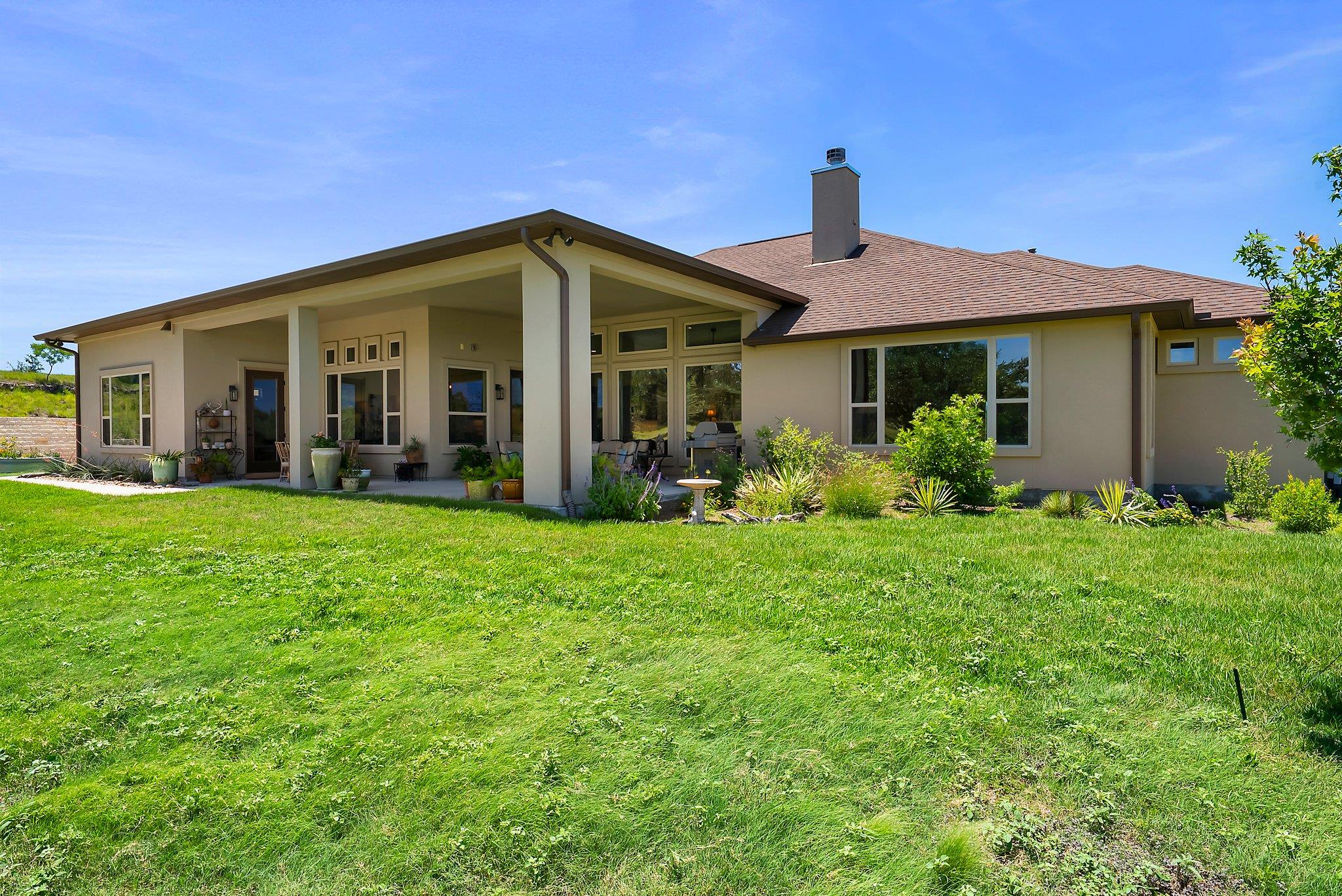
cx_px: 671
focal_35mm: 20
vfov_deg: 62.0
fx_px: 746
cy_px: 448
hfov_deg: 84.0
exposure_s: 1/125
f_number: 11
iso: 160
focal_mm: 20
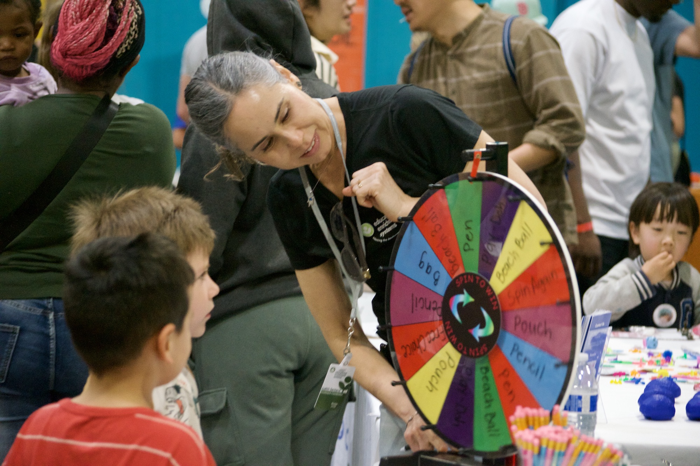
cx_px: 350
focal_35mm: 135
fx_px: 2625
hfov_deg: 15.2
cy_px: 233
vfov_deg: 10.2
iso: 3200
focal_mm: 90
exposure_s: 1/160
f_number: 4.5
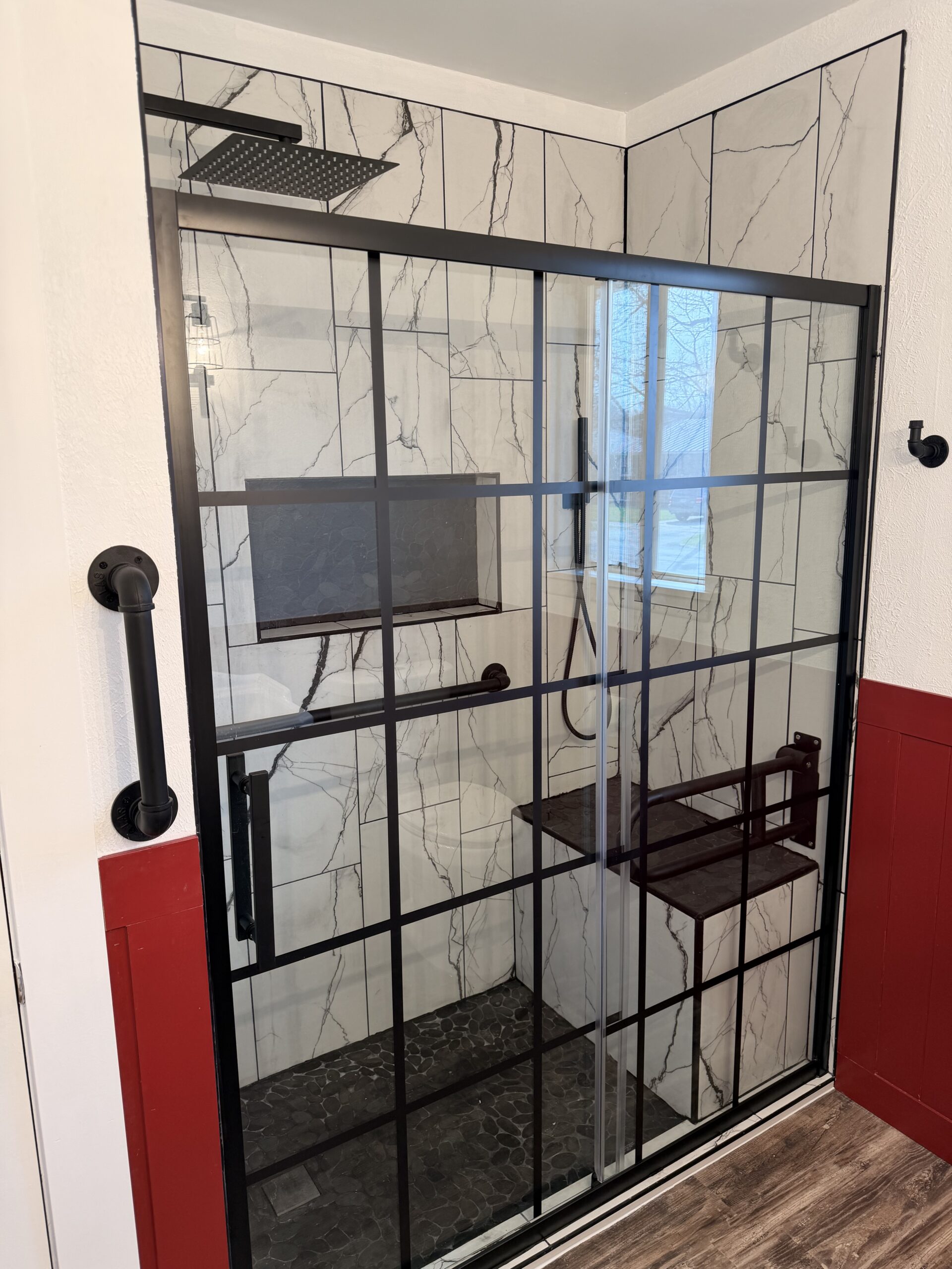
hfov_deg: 56.8
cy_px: 634
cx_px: 476
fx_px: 880
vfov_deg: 71.6
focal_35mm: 24
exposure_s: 1/120
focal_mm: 6.76
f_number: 1.78
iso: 64
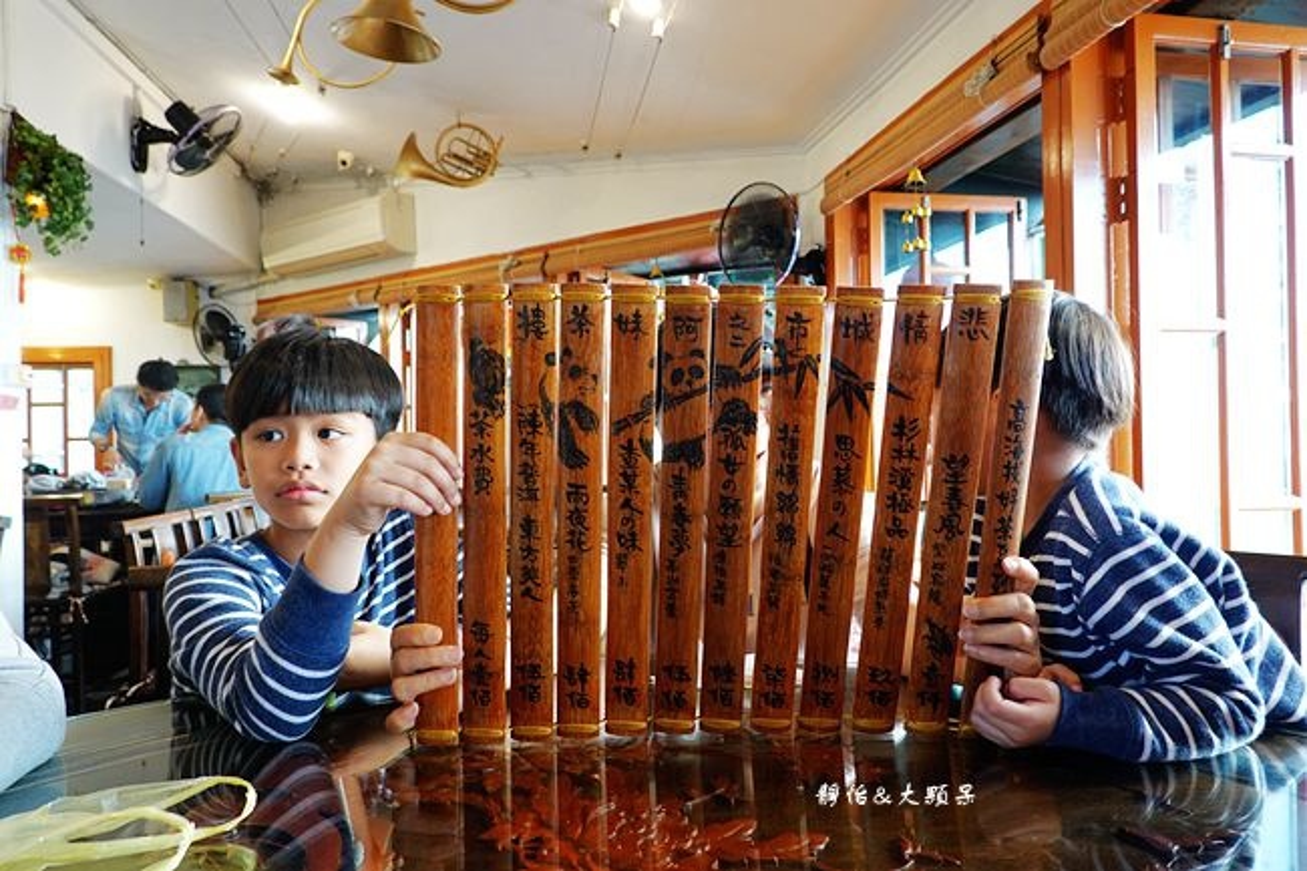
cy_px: 436
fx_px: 871
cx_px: 654
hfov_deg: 73.8
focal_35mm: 24
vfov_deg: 53.1
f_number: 2.8
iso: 250
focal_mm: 9
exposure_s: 1/30
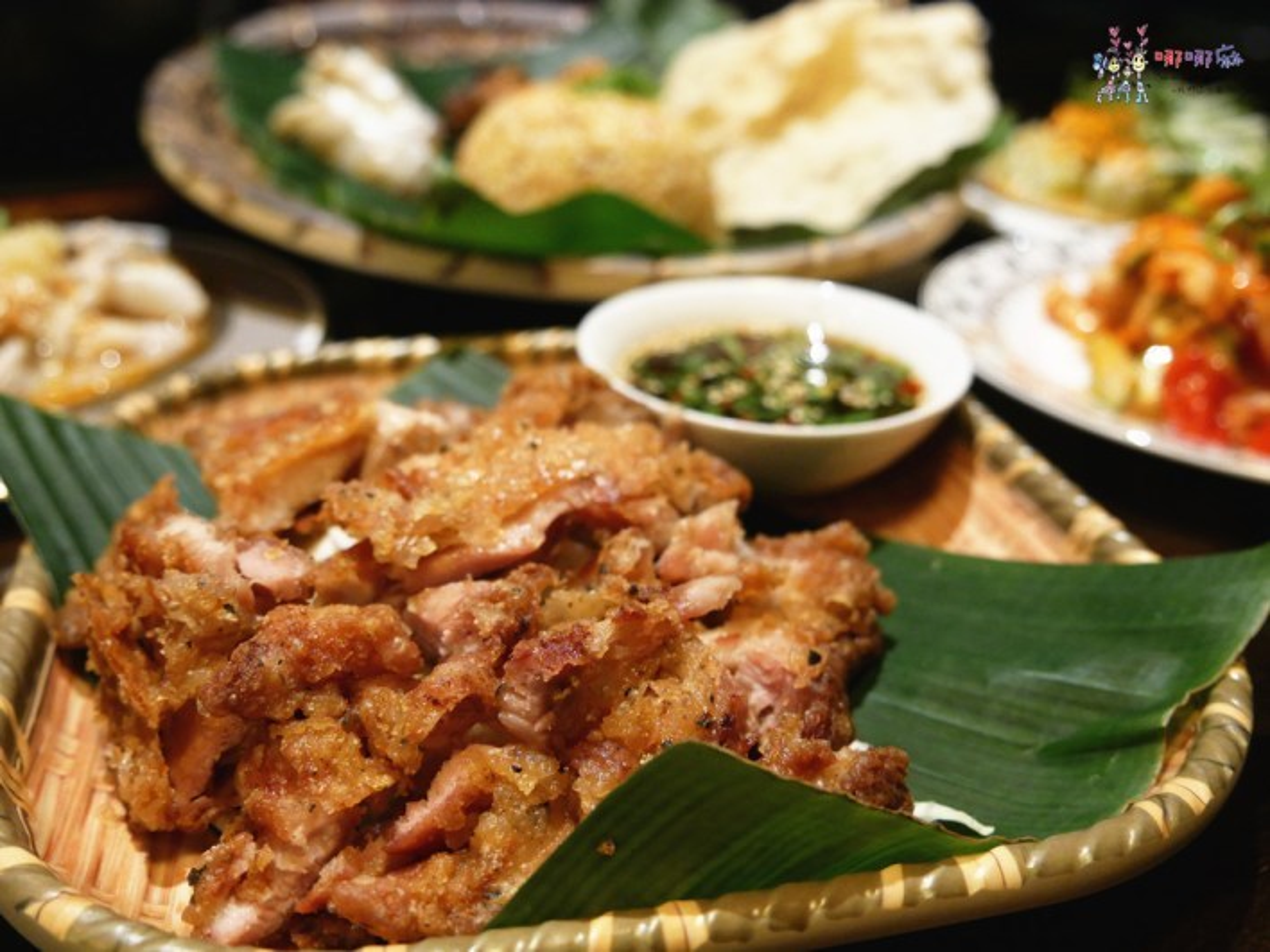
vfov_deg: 41.8
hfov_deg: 54.0
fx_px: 1247
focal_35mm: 34
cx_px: 635
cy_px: 476
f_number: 3.7
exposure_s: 1/40
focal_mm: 17
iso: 2000
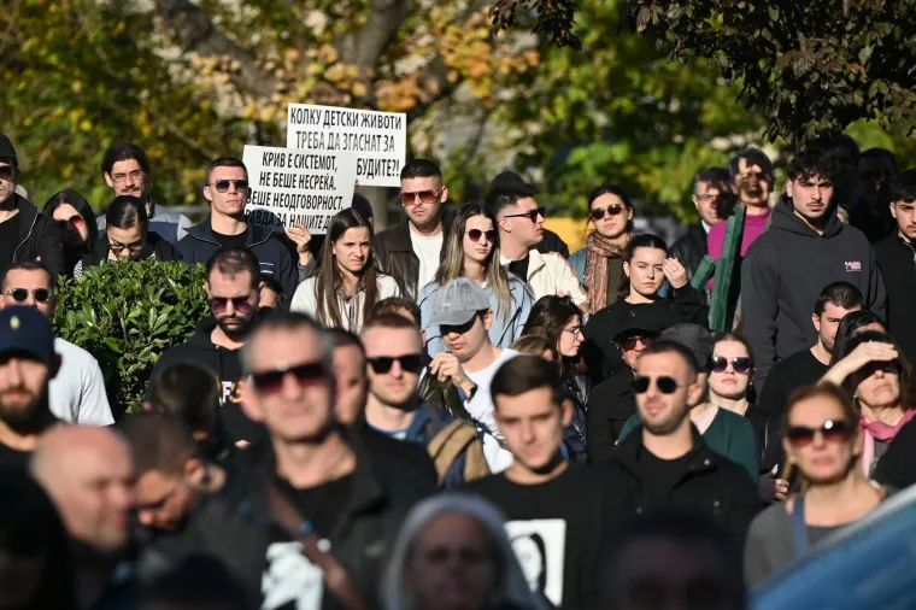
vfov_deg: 6.9
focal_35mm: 200
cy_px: 305
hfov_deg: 10.3
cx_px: 458
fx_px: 5086
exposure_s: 1/4000
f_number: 4
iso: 125
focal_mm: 200
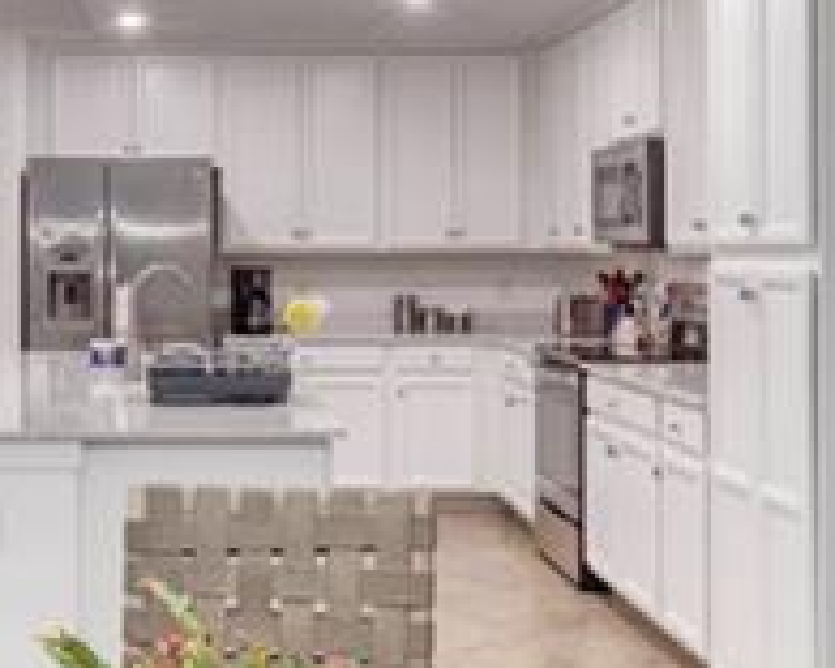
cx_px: 197
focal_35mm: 59
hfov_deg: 31.3
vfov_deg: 25.8
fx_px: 1458
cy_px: 328
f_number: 11
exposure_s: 1/20
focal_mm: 12
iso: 125
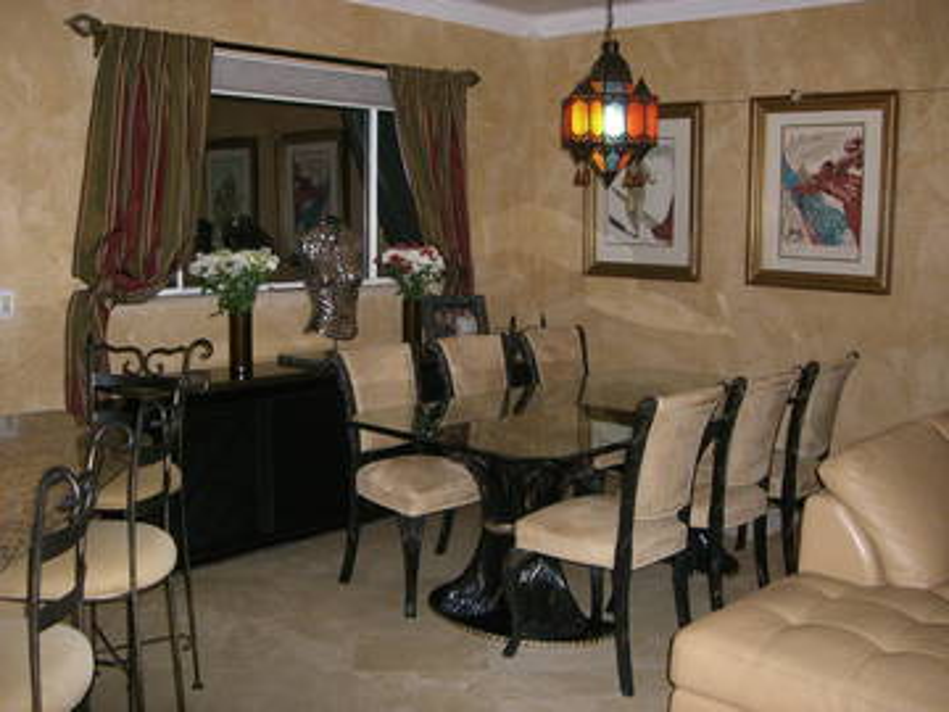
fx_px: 1042
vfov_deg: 37.7
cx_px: 474
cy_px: 356
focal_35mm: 38
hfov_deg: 49.0
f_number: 2.7
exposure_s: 1/60
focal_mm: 6.2
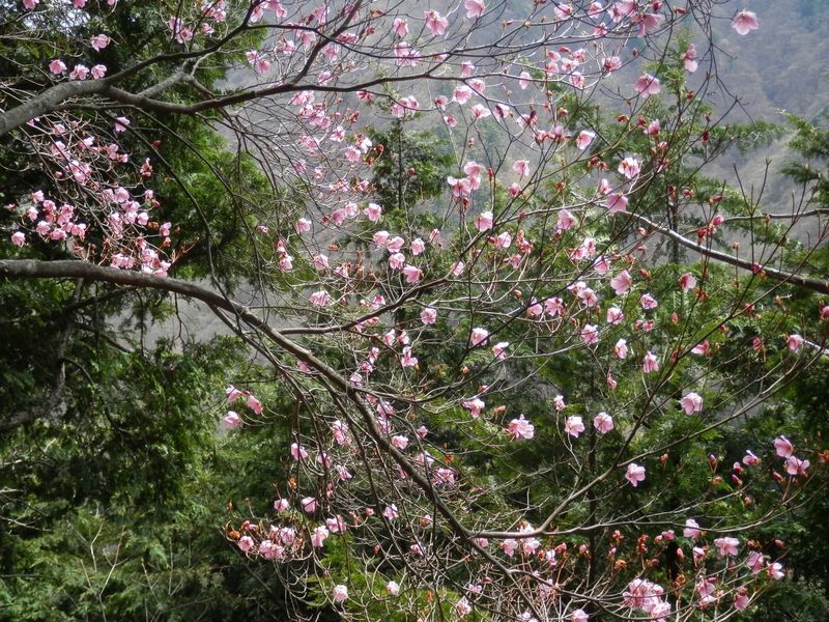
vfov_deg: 32.2
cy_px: 311
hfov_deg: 42.1
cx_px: 414
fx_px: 1078
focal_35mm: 45
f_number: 3.8
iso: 80
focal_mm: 8
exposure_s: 1/200
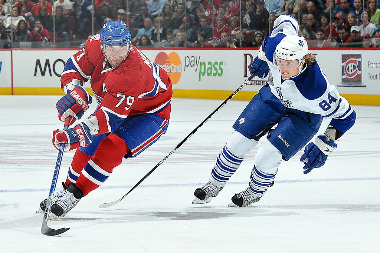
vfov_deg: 11.0
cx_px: 190
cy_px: 126
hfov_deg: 16.4
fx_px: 1320
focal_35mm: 125
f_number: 9
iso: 320
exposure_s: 1/250
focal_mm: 125
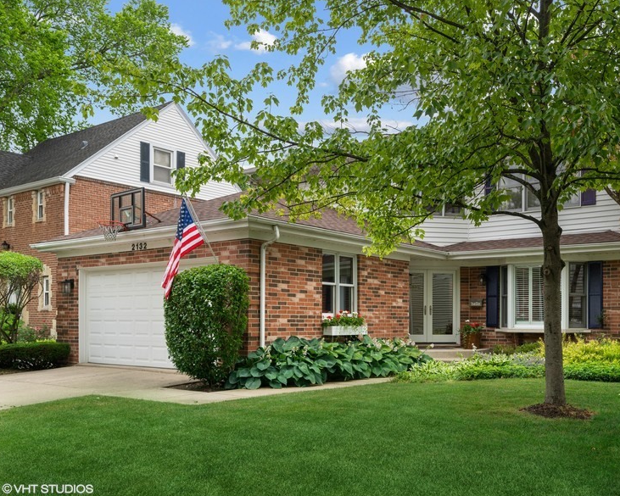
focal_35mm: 31
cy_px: 250
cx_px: 372
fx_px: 561
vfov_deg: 47.7
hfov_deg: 57.4
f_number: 8
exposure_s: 1/10
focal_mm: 26.5
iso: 200
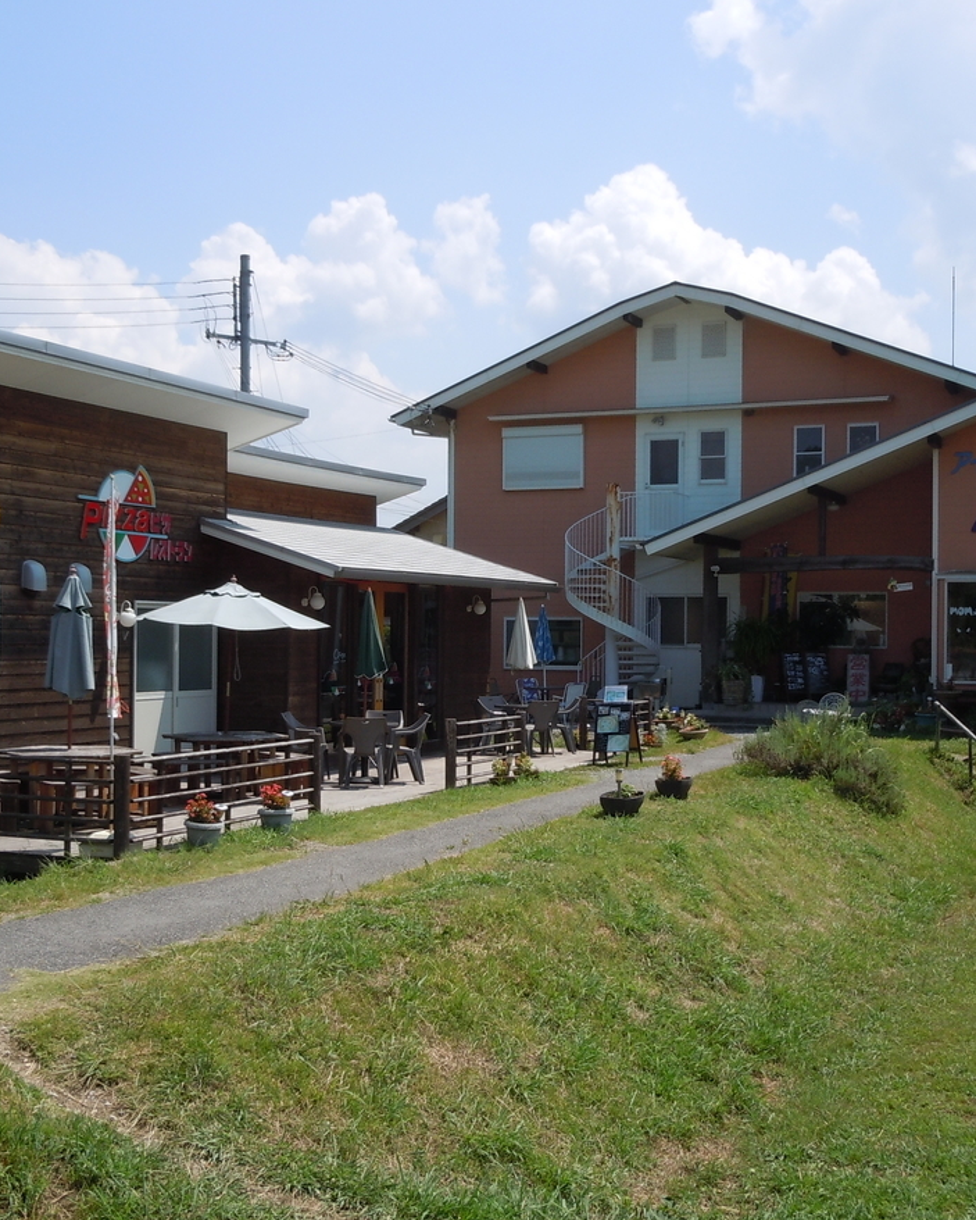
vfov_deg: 42.0
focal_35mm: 44
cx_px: 448
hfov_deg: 34.1
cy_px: 611
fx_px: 1588
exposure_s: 1/640
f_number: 4
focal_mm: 5.9
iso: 100
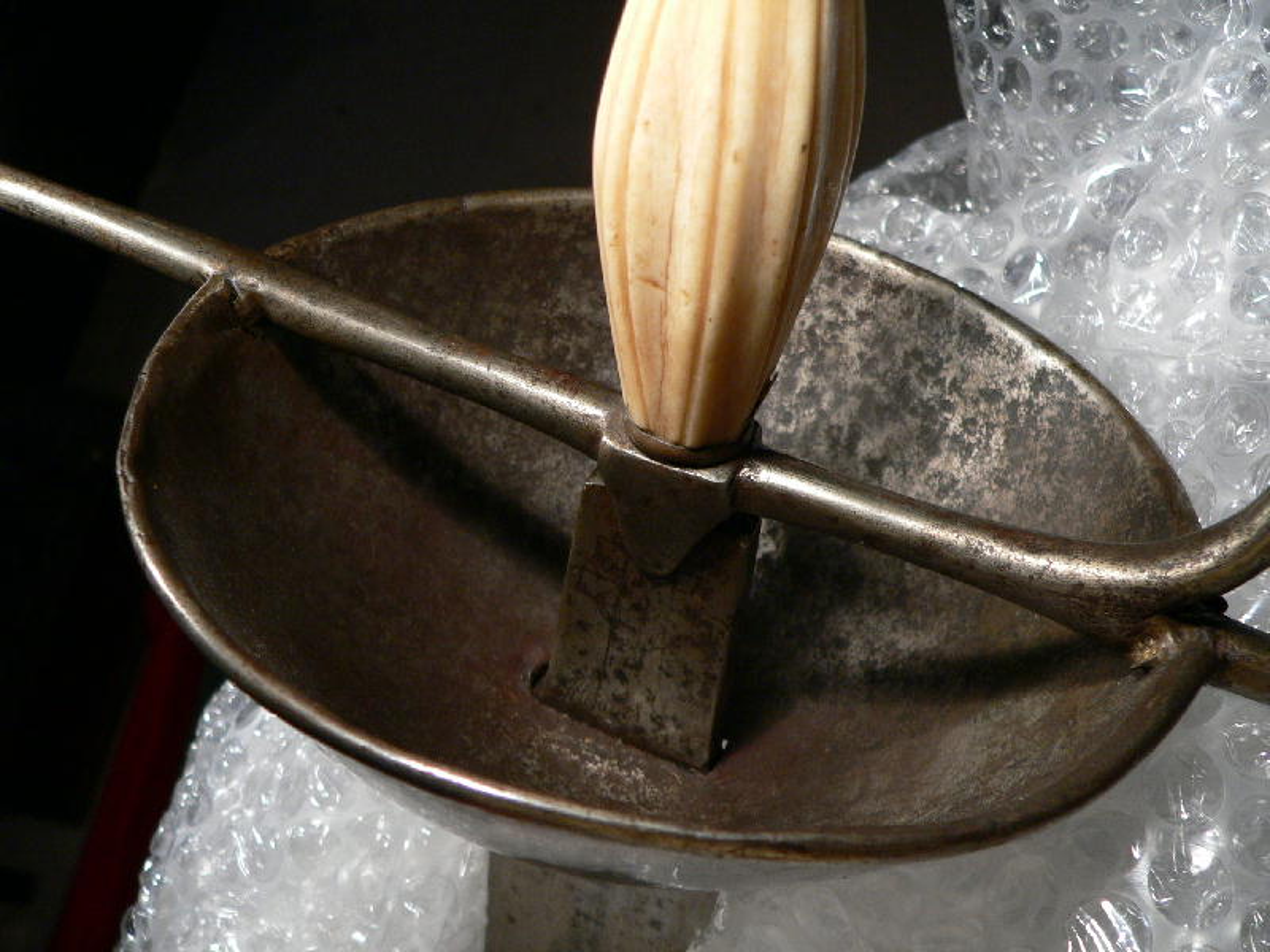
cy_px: 476
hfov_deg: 51.4
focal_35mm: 36
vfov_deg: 39.7
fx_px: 1321
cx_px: 635
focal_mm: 6
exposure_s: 1/125
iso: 200
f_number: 2.8
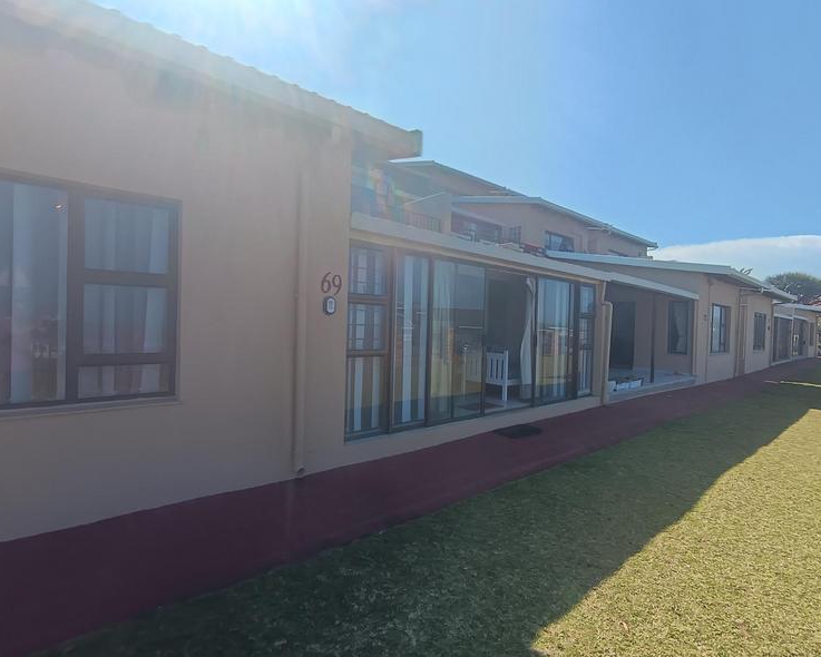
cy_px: 333
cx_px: 441
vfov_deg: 73.8
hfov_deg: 86.2
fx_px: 437
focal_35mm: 18
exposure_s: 1/880
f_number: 2.2
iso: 104
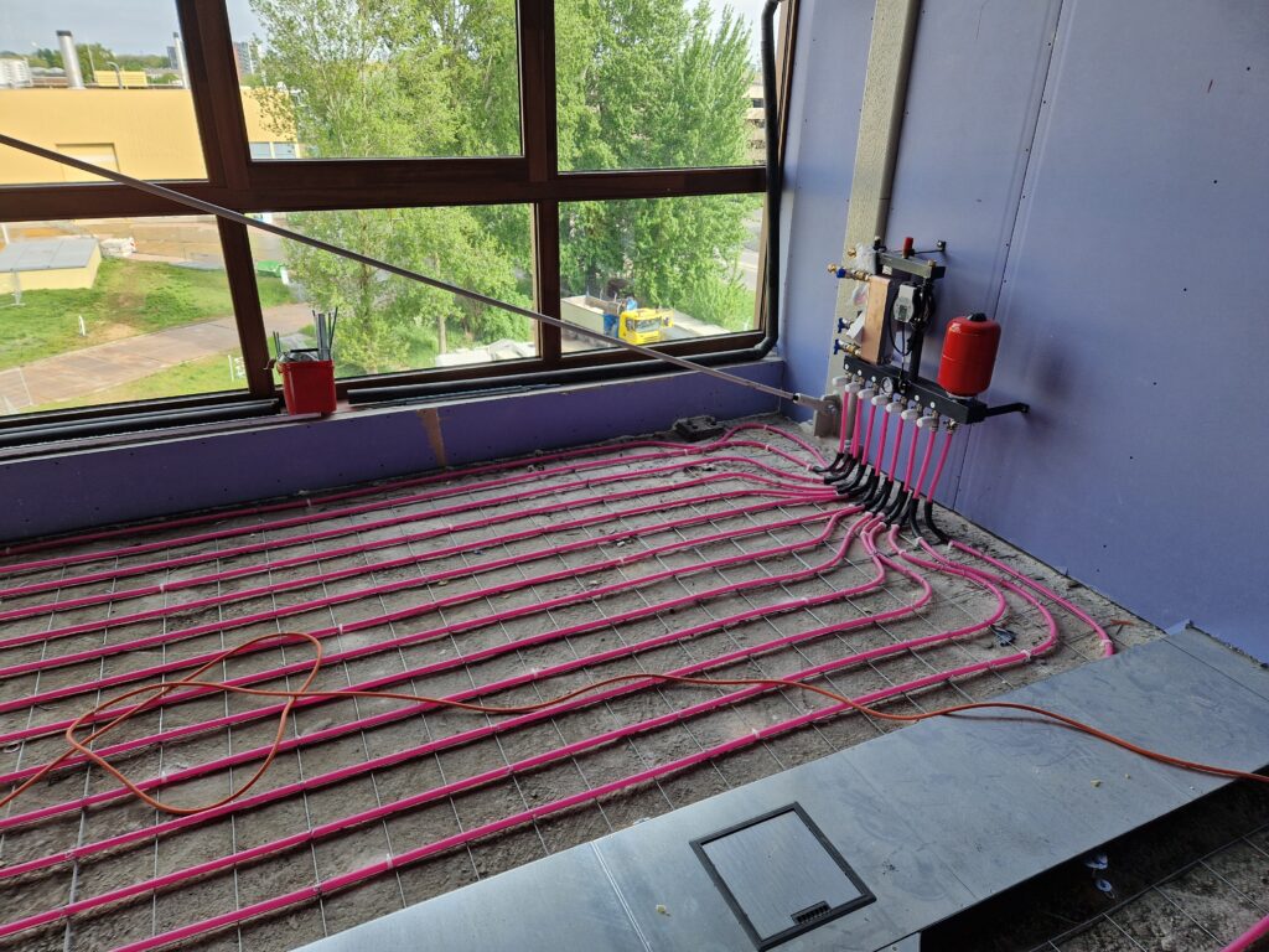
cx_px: 634
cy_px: 476
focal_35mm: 23
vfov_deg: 58.9
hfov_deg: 73.9
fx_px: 843
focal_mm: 5.4
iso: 50
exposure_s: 1/209
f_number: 1.8
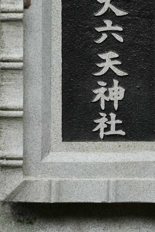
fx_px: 1750
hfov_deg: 5.1
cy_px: 61
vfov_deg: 7.6
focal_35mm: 271
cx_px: 114
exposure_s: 1/200
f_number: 5.6
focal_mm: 116
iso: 200
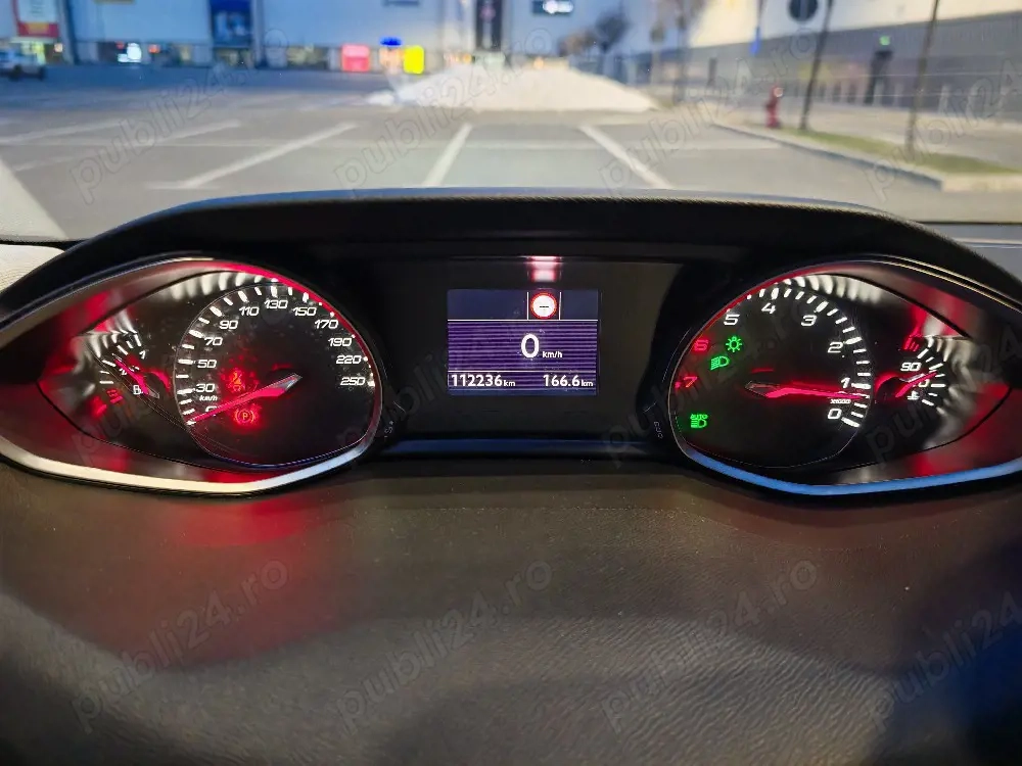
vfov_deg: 51.4
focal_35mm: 27
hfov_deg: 65.3
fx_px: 797
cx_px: 511
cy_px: 383
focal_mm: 6.83
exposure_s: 1/50
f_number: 1.4
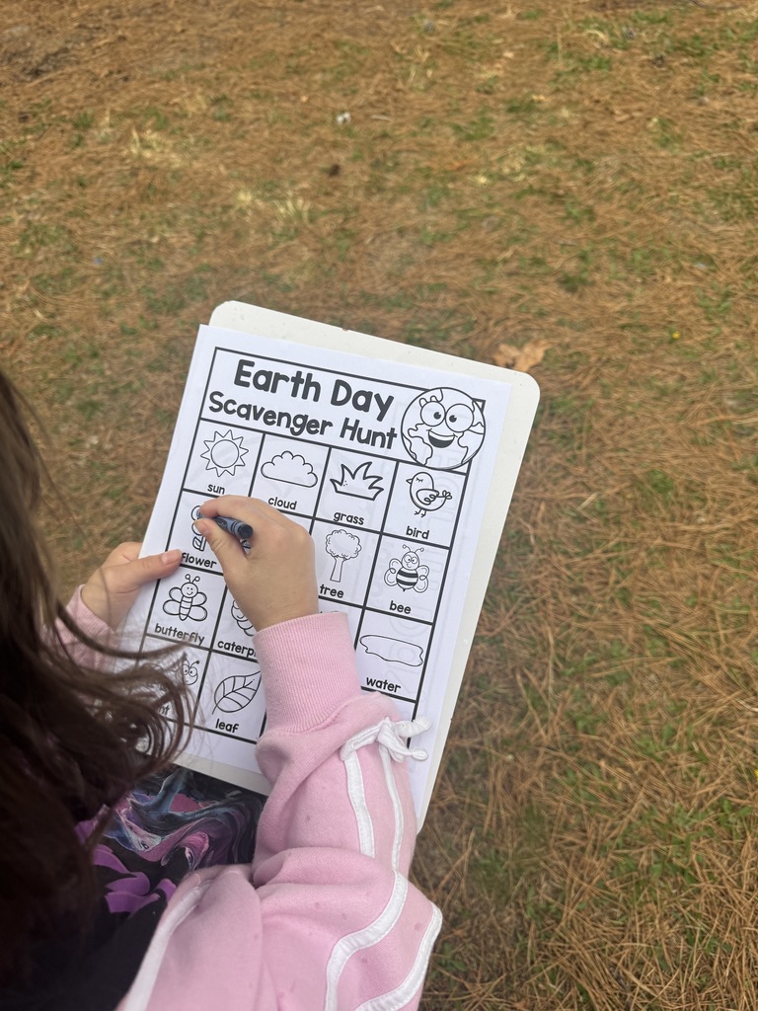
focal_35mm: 24
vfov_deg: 71.6
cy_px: 506
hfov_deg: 56.8
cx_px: 379
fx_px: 701
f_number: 1.78
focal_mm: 6.76
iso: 80
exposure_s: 1/876
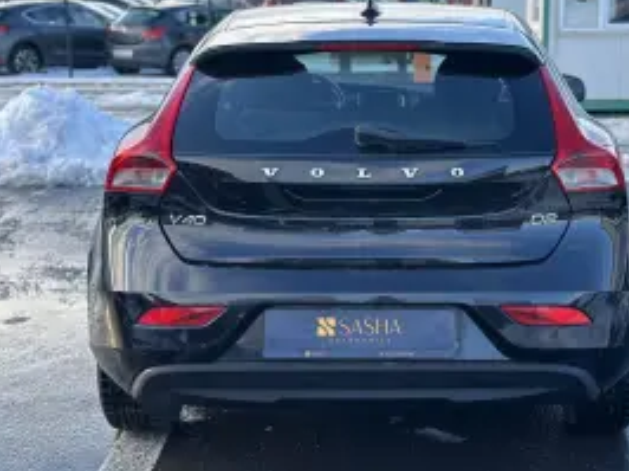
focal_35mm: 65
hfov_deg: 29.7
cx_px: 397
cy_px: 194
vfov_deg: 22.5
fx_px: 1180
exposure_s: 1/858
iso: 80
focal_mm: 6.86
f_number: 1.78
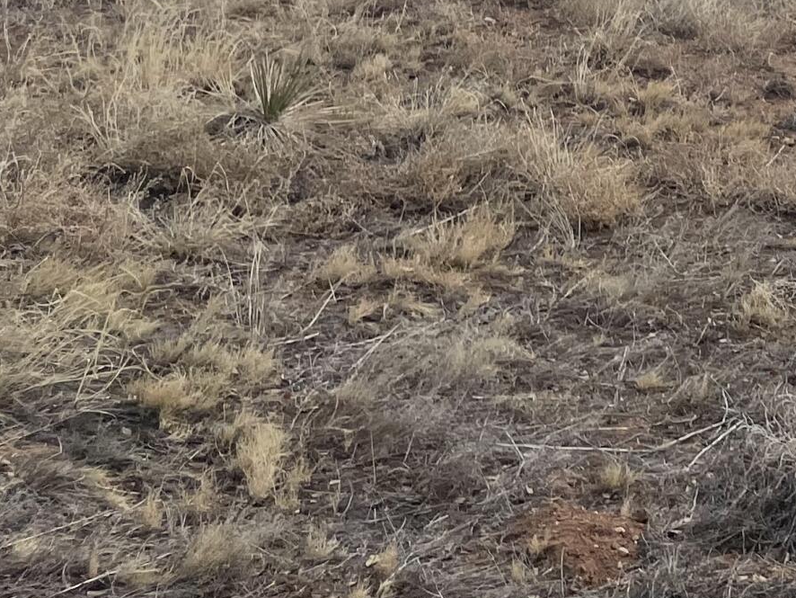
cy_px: -378
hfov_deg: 19.4
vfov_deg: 15.2
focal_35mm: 88
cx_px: 1201
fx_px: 2024
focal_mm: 4.2
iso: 32
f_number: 1.6
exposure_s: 1/9091
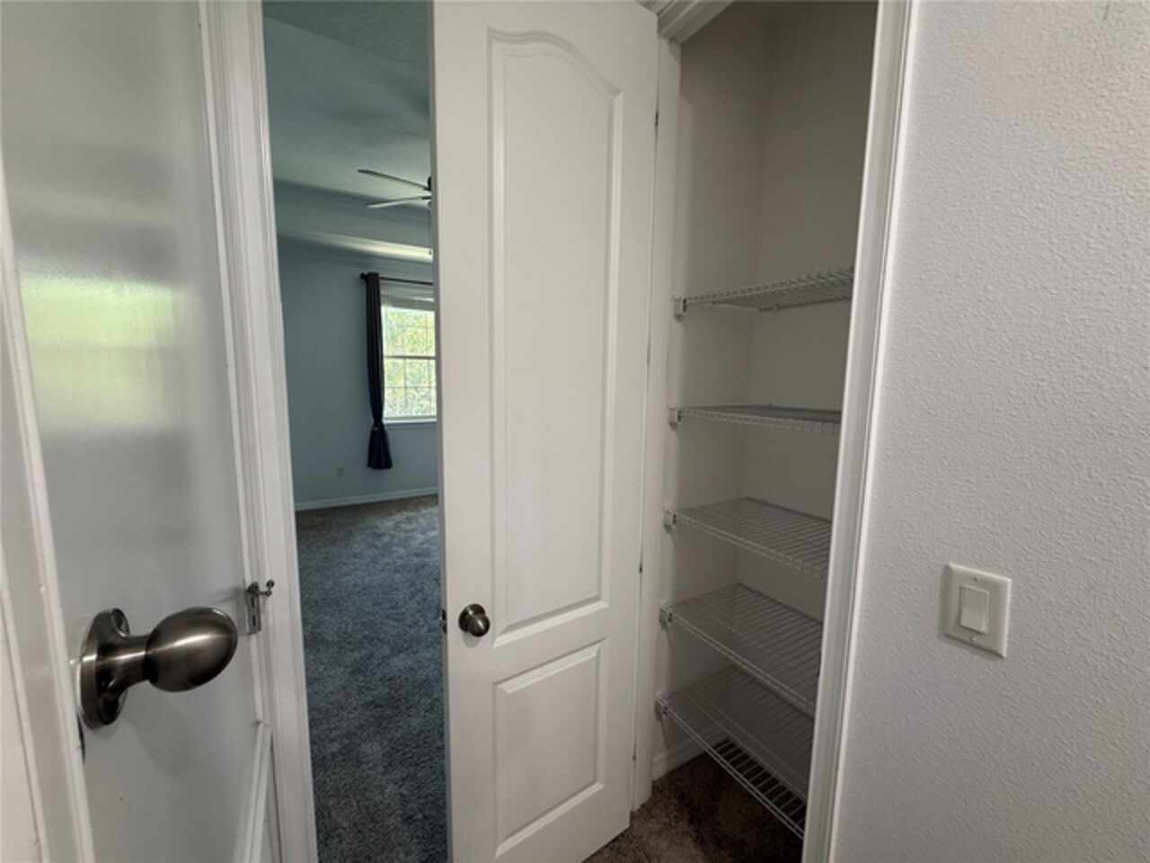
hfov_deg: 102.1
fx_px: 465
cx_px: 575
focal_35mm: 14
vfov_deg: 85.7
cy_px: 432
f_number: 2.2
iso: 200
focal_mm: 2.22
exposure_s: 1/120
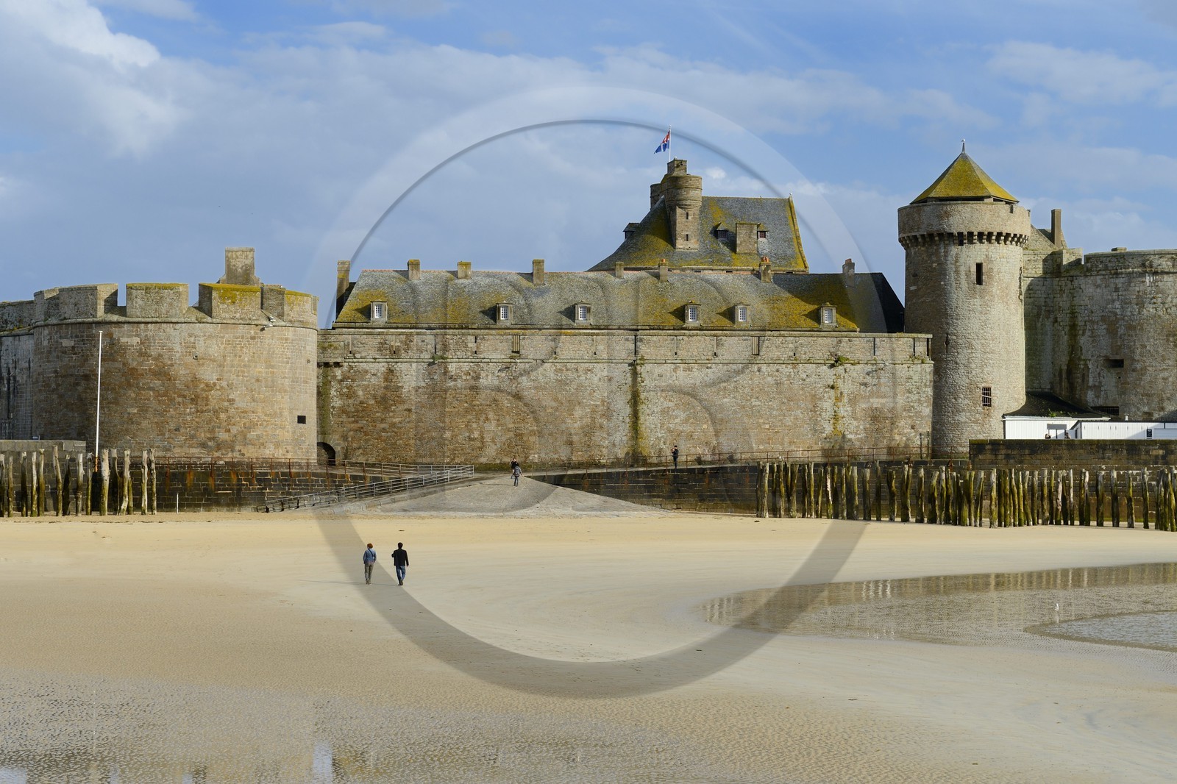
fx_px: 2288
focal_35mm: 70
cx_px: 588
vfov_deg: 19.4
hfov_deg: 28.8
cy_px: 392
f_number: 11
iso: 200
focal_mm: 70
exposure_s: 1/250
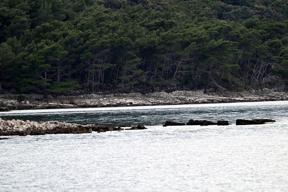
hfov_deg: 5.7
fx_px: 2905
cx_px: 154
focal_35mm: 363
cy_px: 77
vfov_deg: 3.8
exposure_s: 1/640
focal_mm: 300
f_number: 5.6
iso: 400
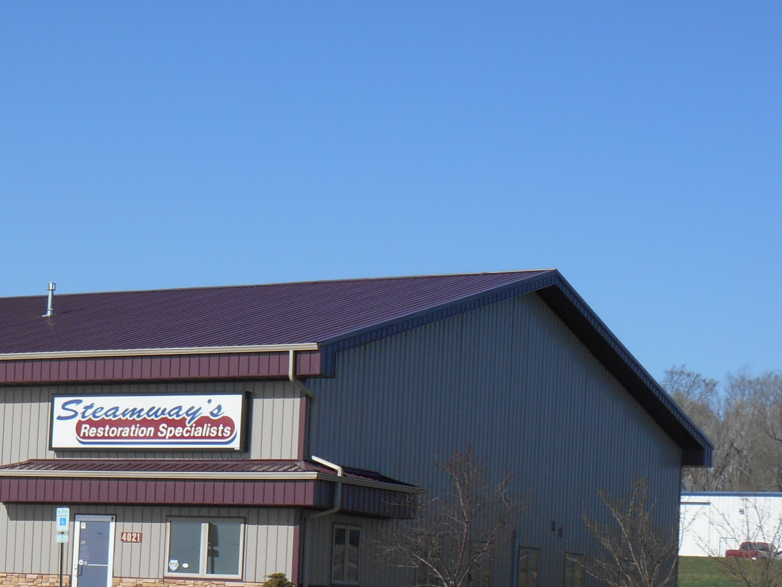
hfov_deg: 19.0
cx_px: 14
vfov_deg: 14.5
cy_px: 541
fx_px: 2282
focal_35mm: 101
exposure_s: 1/800
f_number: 4
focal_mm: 8.3
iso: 80
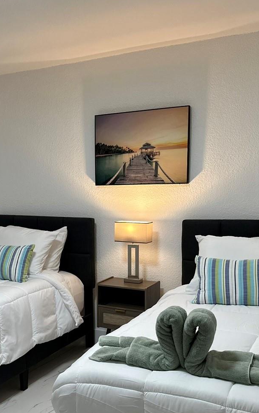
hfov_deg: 29.9
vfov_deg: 47.0
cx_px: 57
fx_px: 474
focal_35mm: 42
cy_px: 245
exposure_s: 1/120
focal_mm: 6.86
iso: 200
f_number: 1.78
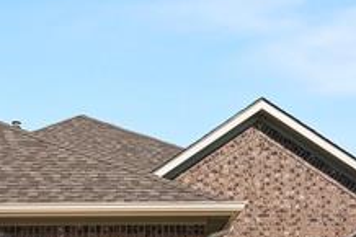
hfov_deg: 25.1
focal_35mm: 80
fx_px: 790
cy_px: 374
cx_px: 98
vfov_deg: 15.5
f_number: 8
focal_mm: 17
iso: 400
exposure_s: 1/1600
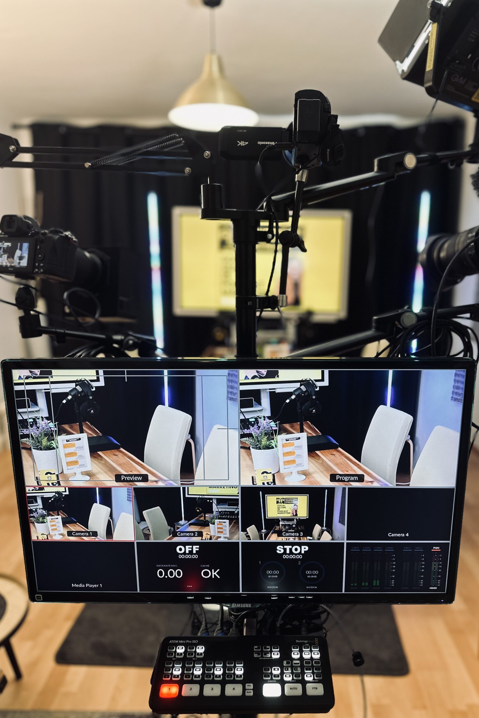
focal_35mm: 25
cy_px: 359
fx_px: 499
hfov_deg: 51.2
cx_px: 263
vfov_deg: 71.5
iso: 160
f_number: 1.78
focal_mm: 6.86
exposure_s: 1/97
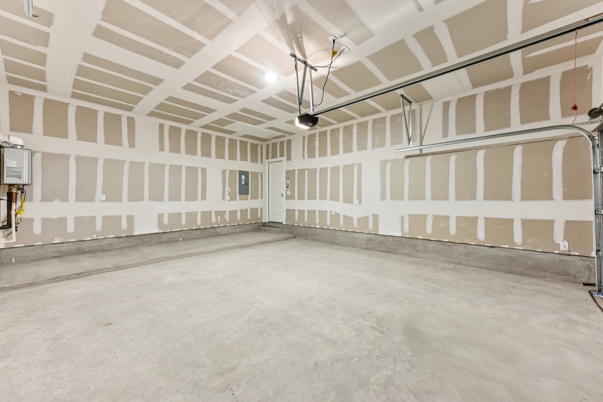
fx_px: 235
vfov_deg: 81.2
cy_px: 201
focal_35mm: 14
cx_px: 302
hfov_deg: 104.2
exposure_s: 1/1.67
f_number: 8
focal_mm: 14
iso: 400
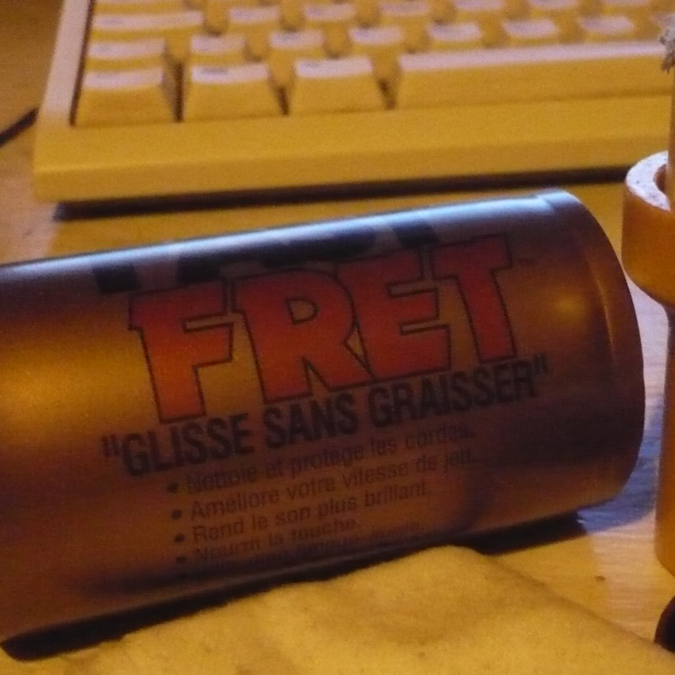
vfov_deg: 28.8
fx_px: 1302
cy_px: 459
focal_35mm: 59
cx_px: 467
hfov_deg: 28.8
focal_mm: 5.8
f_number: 2.8
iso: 1250
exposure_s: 1/15
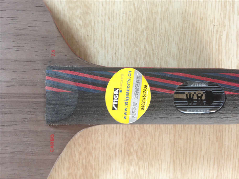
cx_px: 120
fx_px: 228
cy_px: 90
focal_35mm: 33
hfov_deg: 55.4
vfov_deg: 42.9
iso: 125
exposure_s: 1/20
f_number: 2.4
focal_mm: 4.13
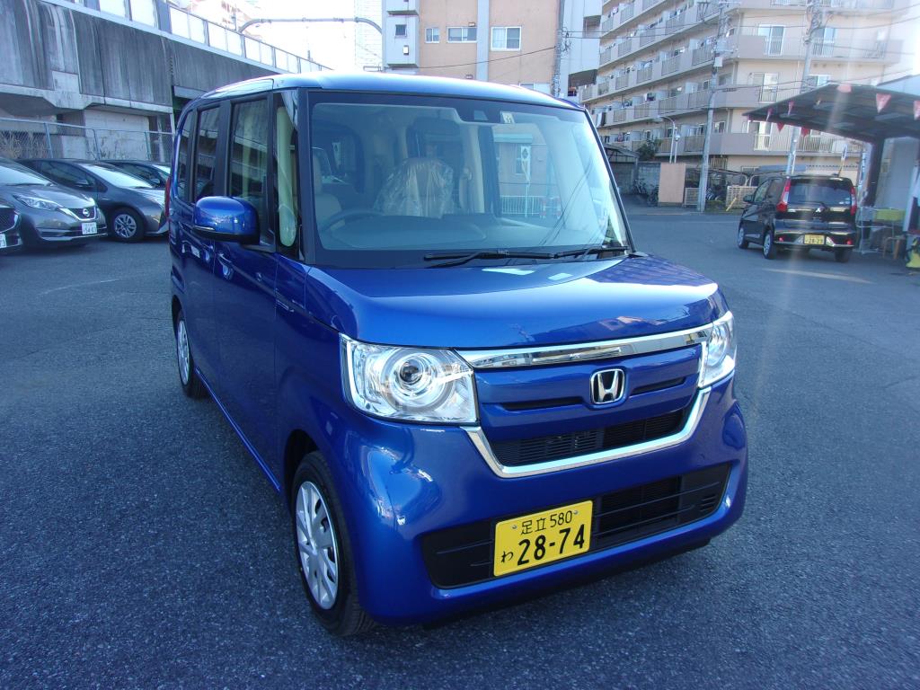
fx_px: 718
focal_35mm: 27
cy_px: 345
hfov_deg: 65.3
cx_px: 460
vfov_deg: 51.4
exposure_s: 1/150
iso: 80
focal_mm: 4.9
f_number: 3
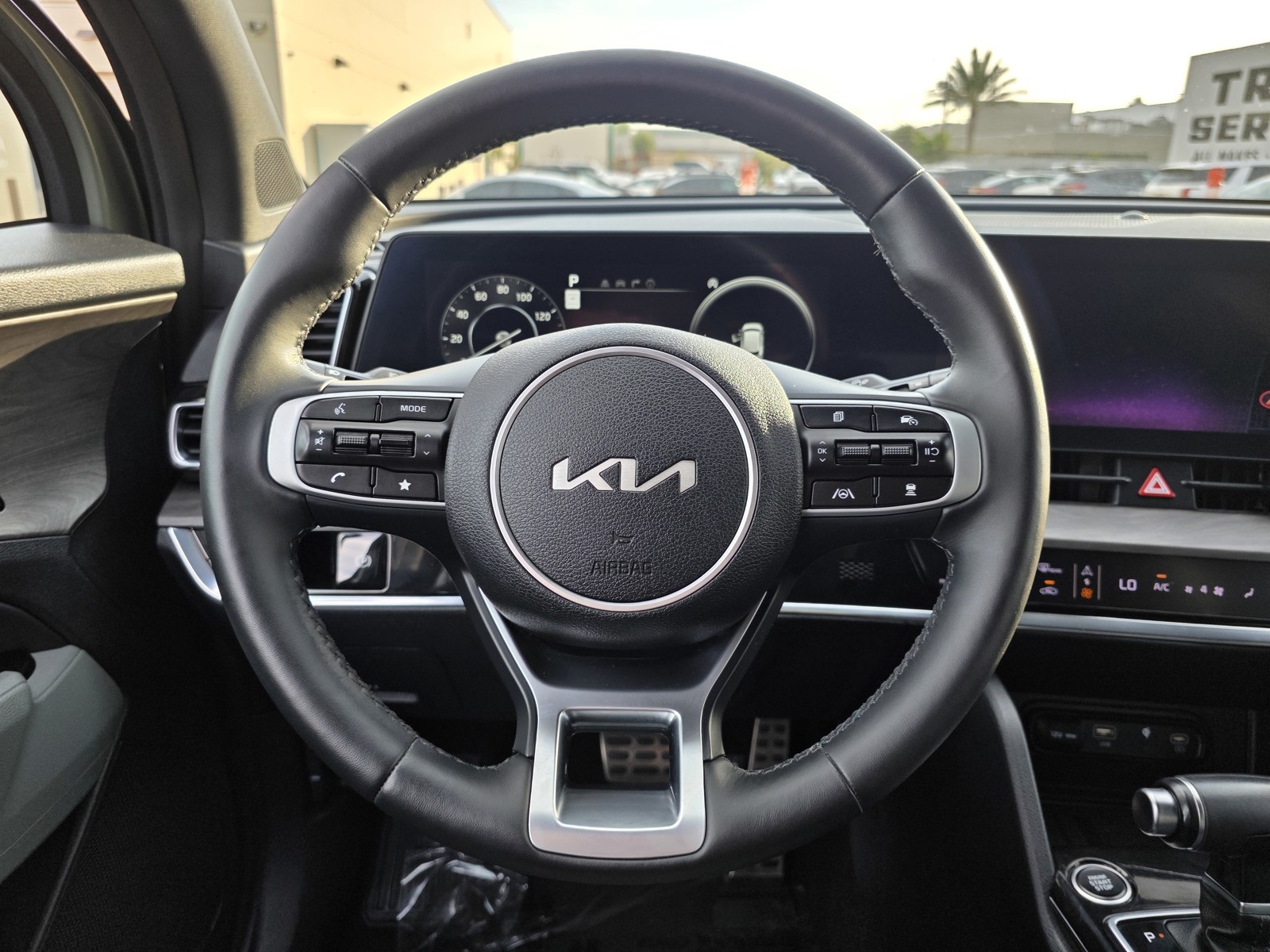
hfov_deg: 73.9
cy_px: 476
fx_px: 844
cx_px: 635
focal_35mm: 23
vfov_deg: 58.9
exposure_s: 1/180
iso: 64
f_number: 1.7
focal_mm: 6.3
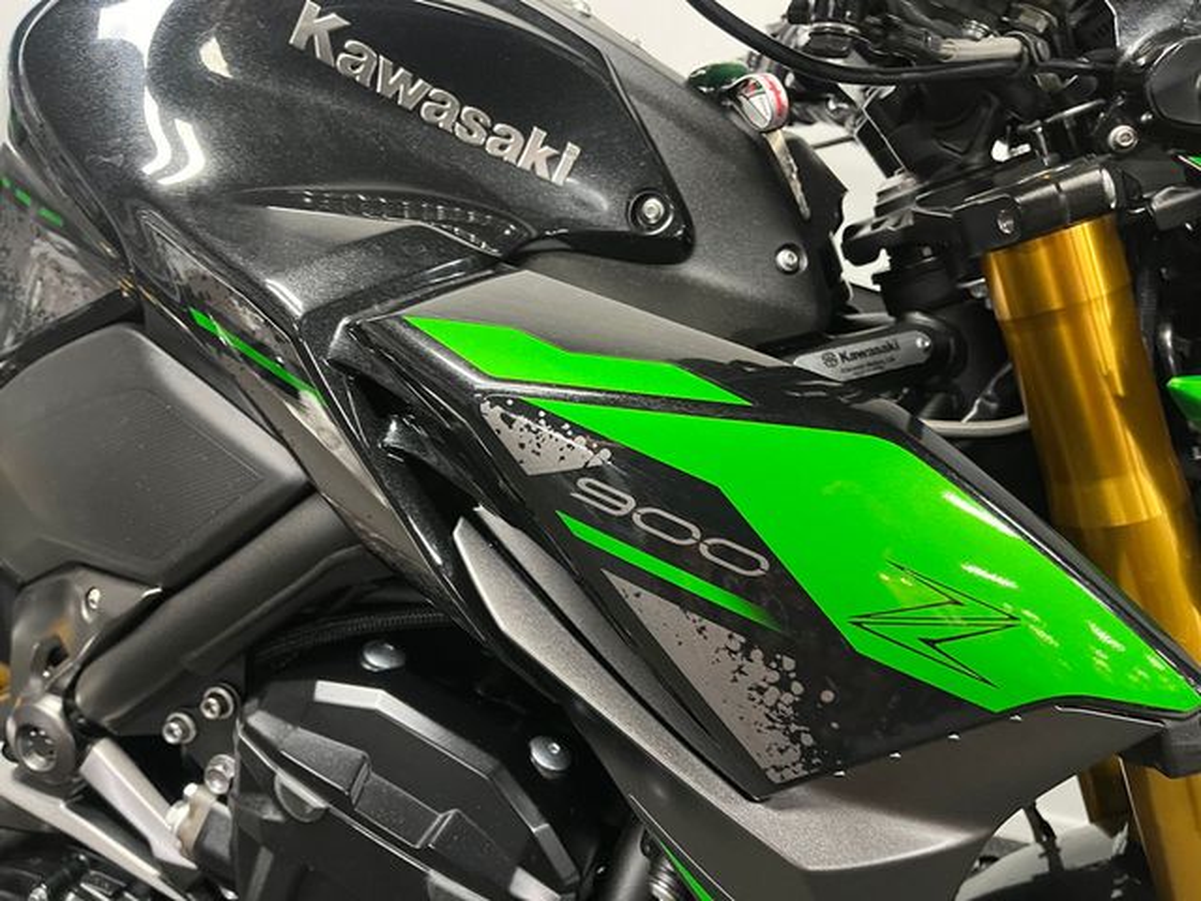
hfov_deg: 67.3
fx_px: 902
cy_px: 450
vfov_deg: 53.1
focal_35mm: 26
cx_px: 600
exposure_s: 1/33
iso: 400
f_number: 1.6
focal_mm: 5.1
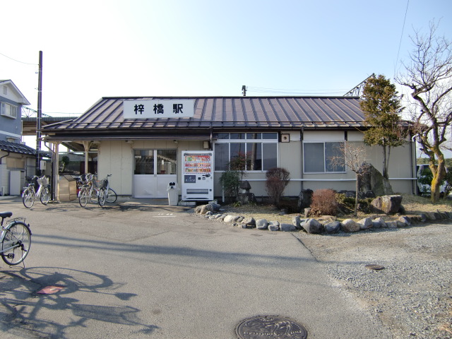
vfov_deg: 49.7
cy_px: 170
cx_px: 226
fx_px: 366
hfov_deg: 63.4
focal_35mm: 28
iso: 64
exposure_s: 1/640
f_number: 2.6
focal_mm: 4.9
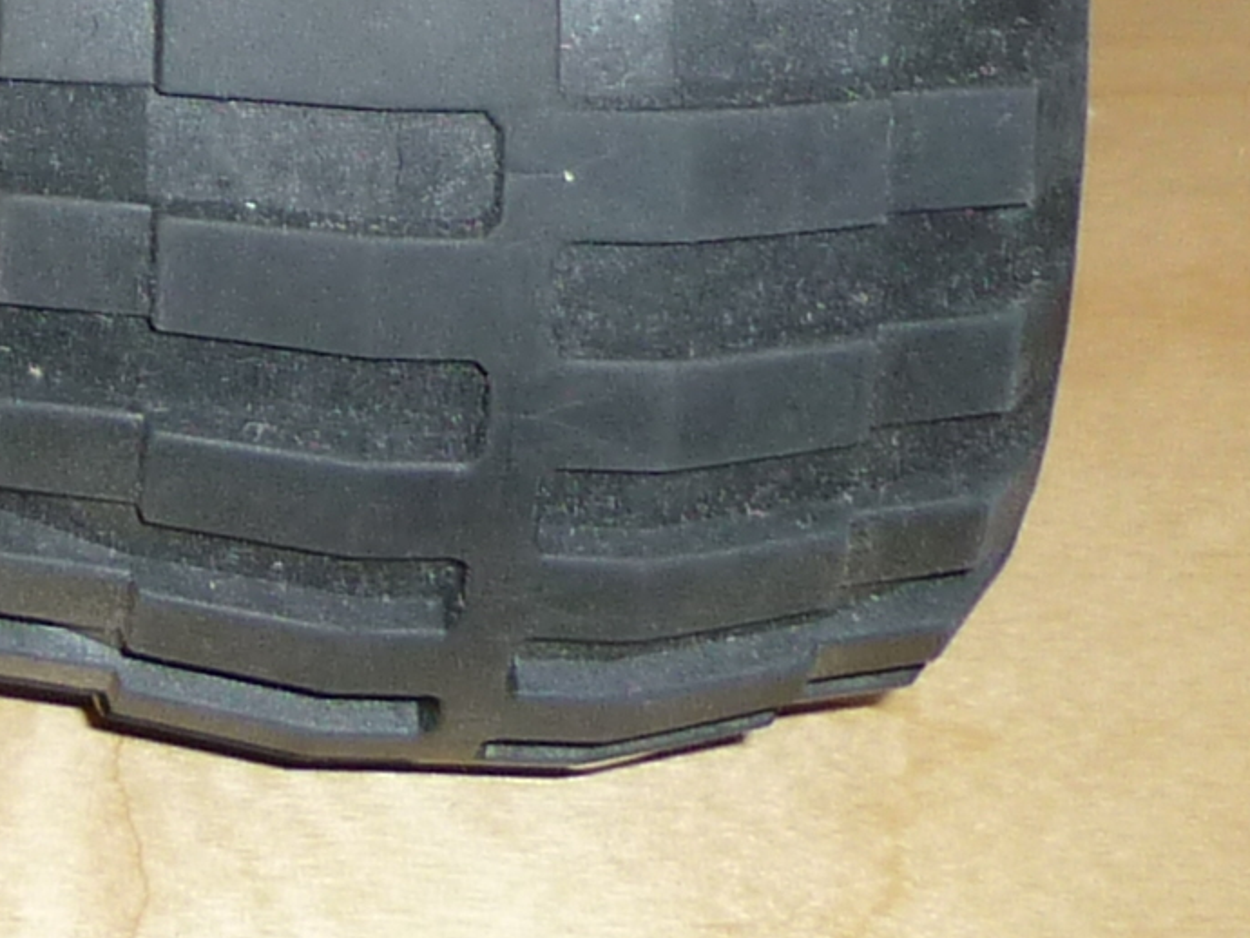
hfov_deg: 12.0
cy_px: -1208
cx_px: -679
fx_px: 5635
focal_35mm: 156
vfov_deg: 8.8
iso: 100
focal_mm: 5.5
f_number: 2.8
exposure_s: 1/30
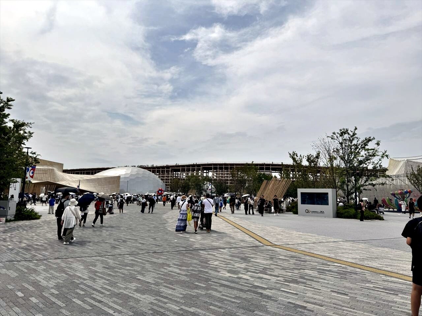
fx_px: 293
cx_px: 211
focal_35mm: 24
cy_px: 158
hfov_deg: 71.6
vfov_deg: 56.8
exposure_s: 1/12346
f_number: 1.8
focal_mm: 6.8
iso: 64
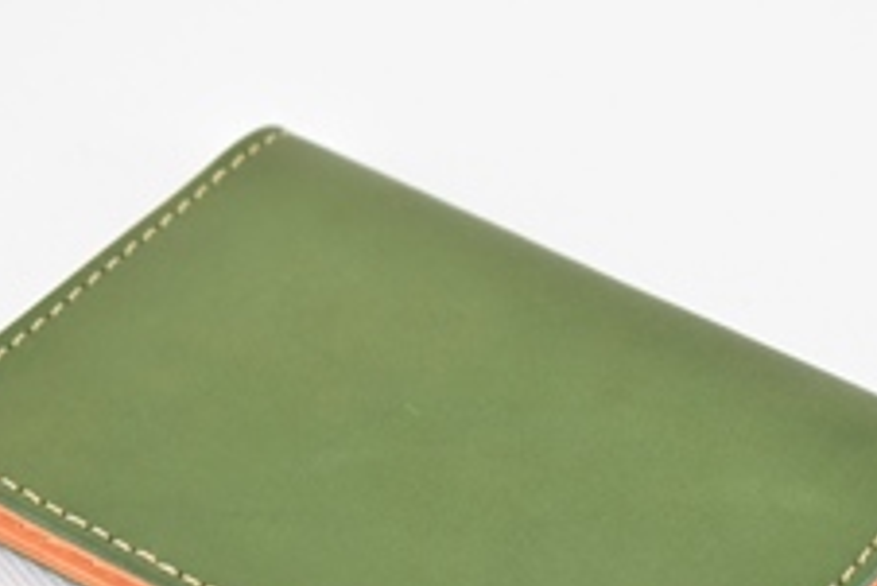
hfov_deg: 12.3
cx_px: 516
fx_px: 4071
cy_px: 464
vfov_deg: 8.2
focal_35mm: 167
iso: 2000
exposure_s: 1/250
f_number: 5.6
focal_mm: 52
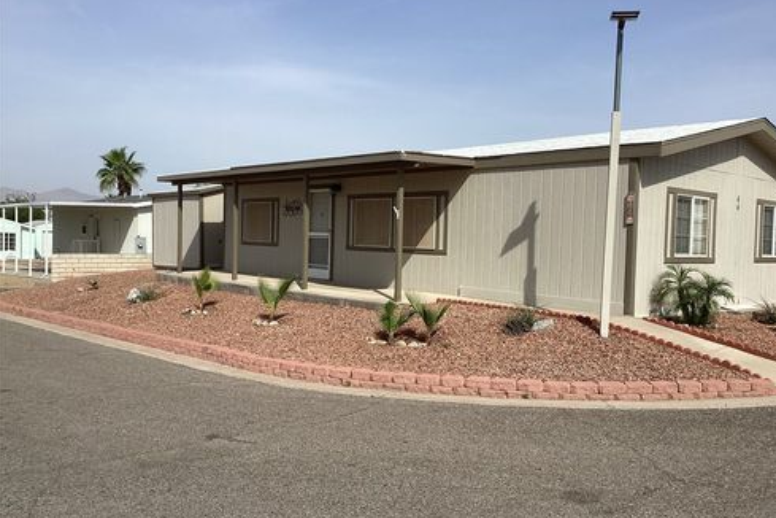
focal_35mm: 33
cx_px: 395
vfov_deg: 40.0
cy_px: 265
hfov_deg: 57.2
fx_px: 711
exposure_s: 1/2203
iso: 25
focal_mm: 3.3
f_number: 2.4
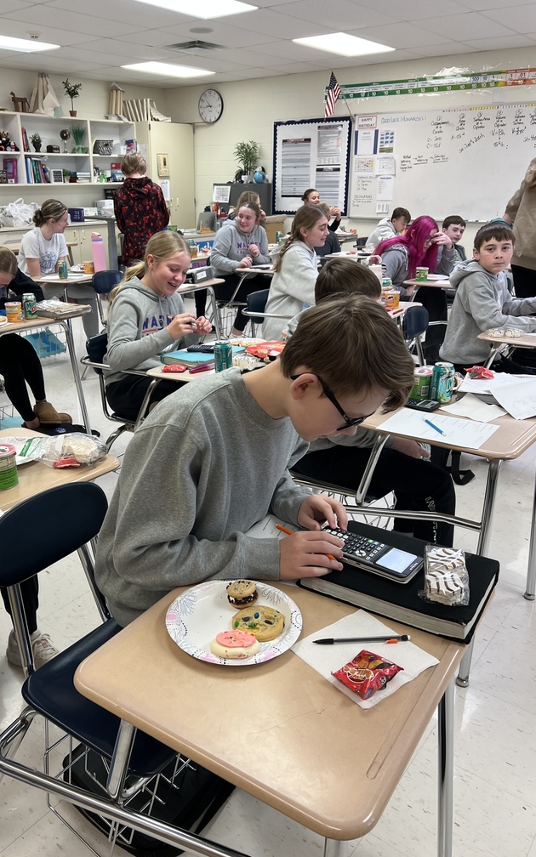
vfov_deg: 66.5
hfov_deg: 44.3
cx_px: 214
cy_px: 426
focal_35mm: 28
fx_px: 654
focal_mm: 5.7
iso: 100
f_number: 1.5
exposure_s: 1/120
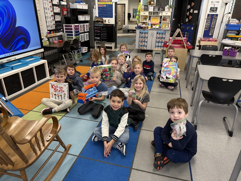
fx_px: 167
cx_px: 120
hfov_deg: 71.6
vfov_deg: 56.8
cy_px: 90
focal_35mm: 24
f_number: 1.78
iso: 200
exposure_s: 1/60
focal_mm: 6.76
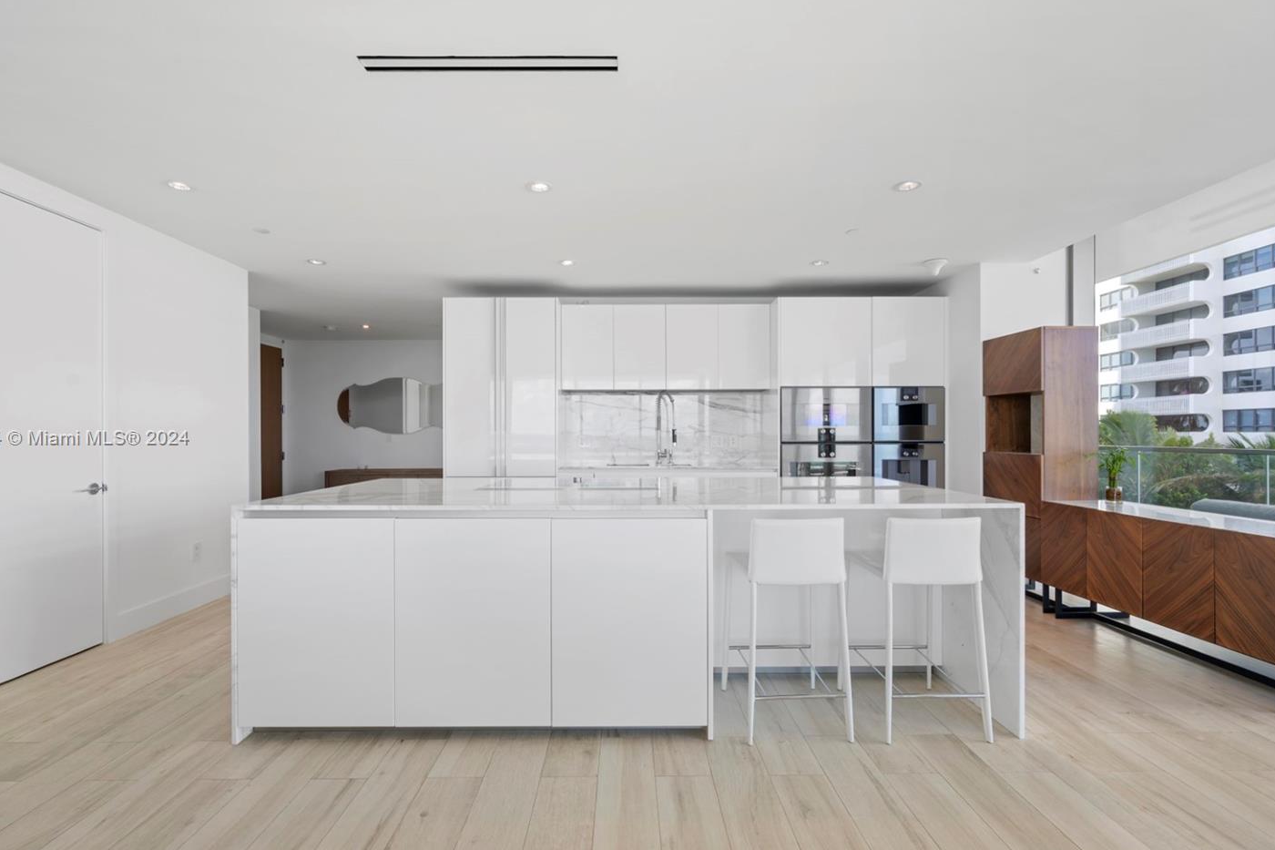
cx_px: 626
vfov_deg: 73.7
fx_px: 567
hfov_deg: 96.7
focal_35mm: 16
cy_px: 439
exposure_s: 1/4
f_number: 9
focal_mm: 14
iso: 100
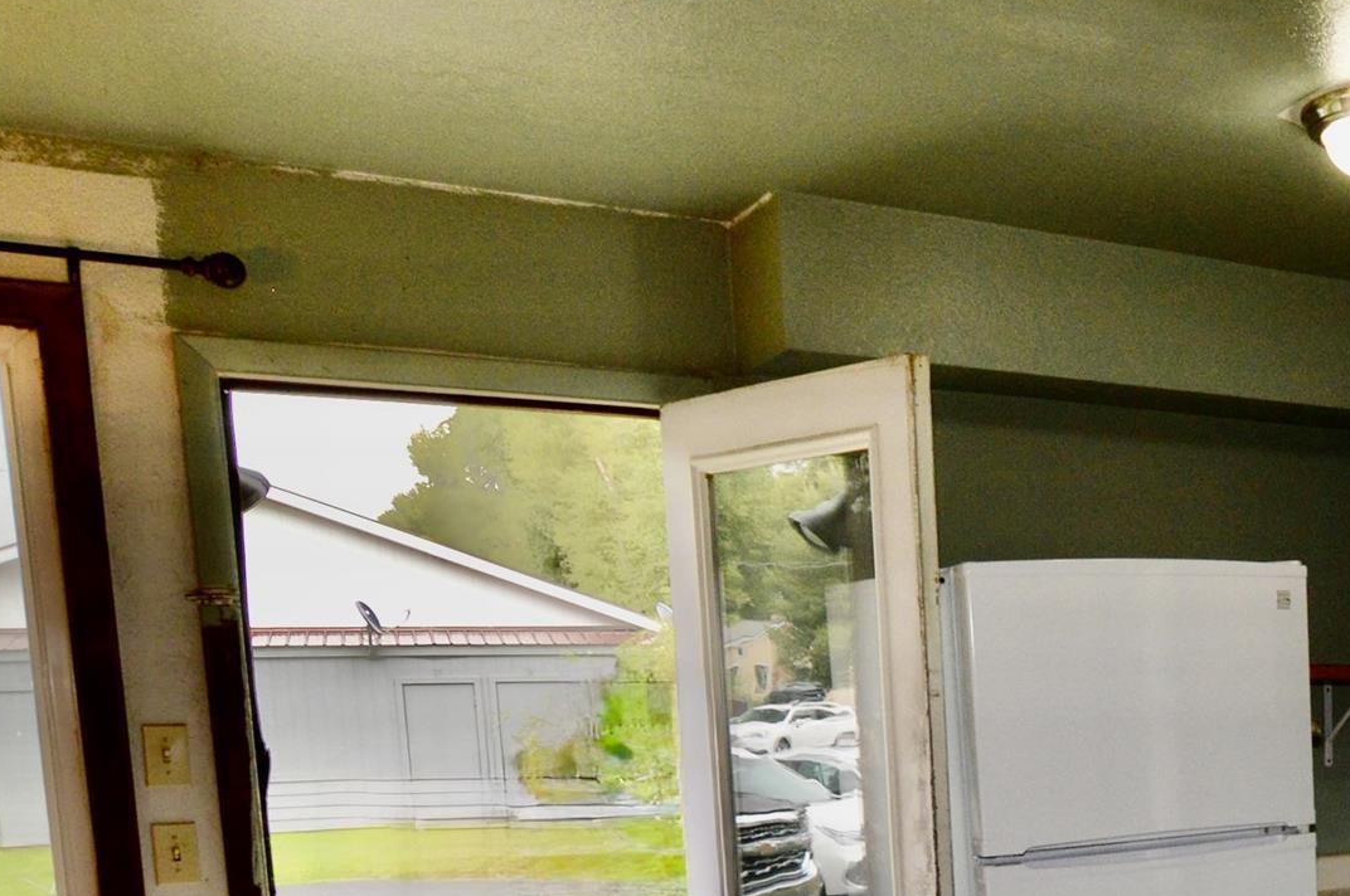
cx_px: 1398
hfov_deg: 39.3
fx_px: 1611
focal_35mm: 43
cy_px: 946
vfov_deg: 28.7
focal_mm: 10
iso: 400
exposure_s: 1/100
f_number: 5
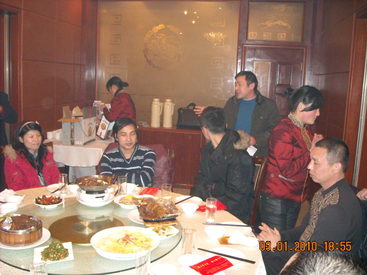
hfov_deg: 52.6
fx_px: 371
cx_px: 184
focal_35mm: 35
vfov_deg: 40.7
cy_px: 138
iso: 518
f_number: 2.8
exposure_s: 1/60
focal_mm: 5.7
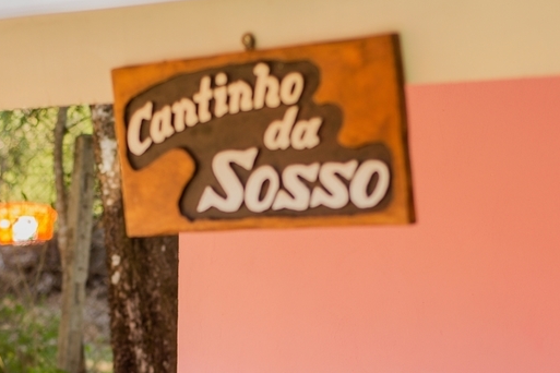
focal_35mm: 117
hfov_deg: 17.5
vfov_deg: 11.6
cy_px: 382
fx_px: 1820
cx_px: 233
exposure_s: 1/200
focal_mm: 50
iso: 100
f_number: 2.8
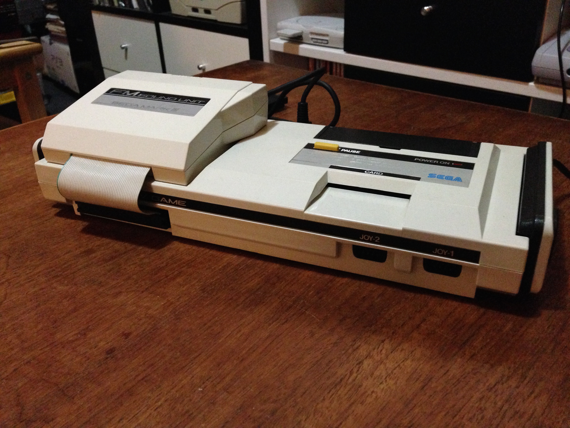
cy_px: 214
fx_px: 543
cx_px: 285
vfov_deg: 42.9
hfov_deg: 55.4
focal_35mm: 33
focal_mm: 4.12
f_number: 2.4
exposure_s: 1/15
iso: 500
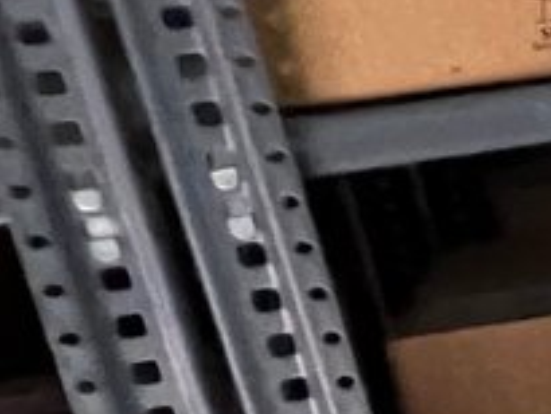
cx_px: 1902
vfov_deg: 15.4
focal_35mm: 96
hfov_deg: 9.7
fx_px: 1529
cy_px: 163
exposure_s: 1/60
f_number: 1.8
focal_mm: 1.57
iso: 1000
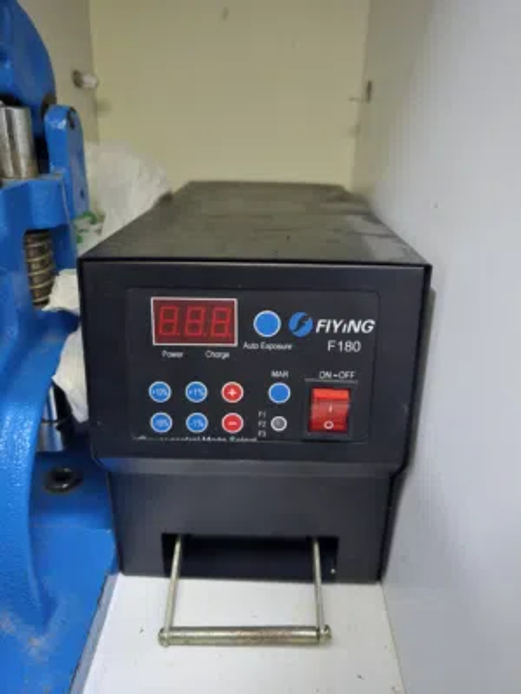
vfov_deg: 73.9
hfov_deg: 58.9
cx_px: 260
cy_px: 347
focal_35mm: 23
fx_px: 462
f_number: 1.7
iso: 2000
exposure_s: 1/33.3
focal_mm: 6.3
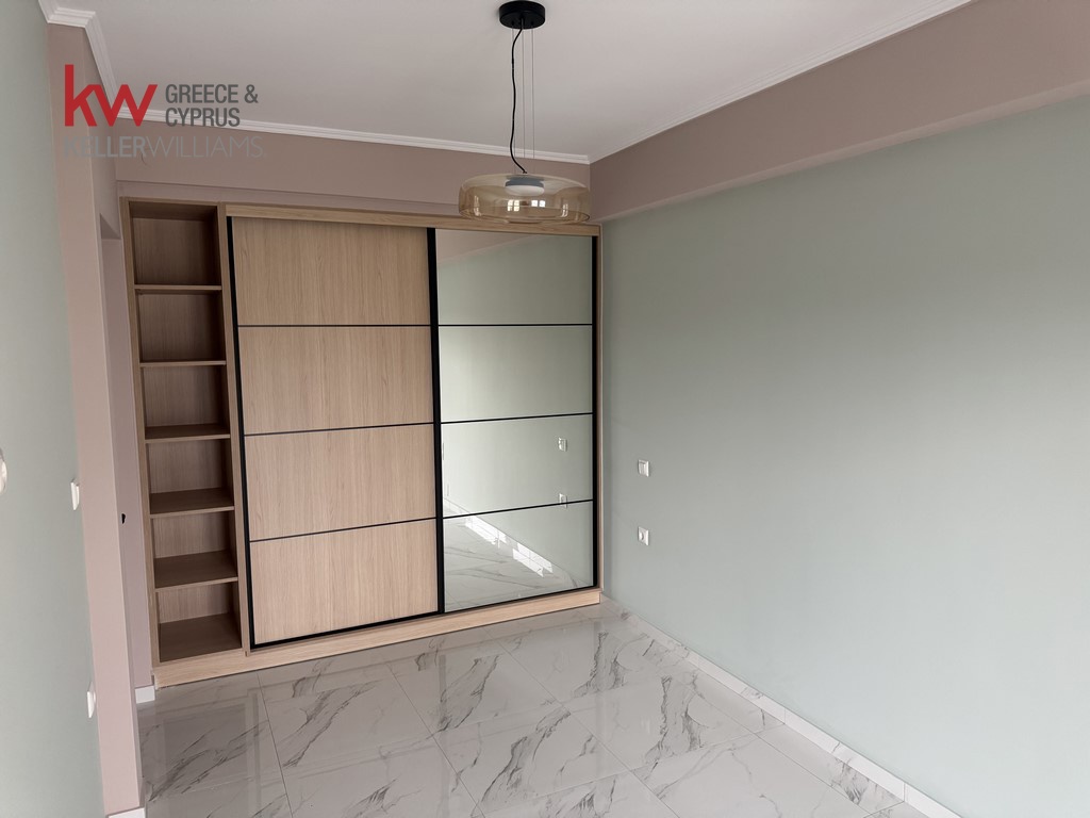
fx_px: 756
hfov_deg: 71.6
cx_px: 545
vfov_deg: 56.8
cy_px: 409
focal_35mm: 24
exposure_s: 1/102
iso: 200
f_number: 1.78
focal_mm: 6.76
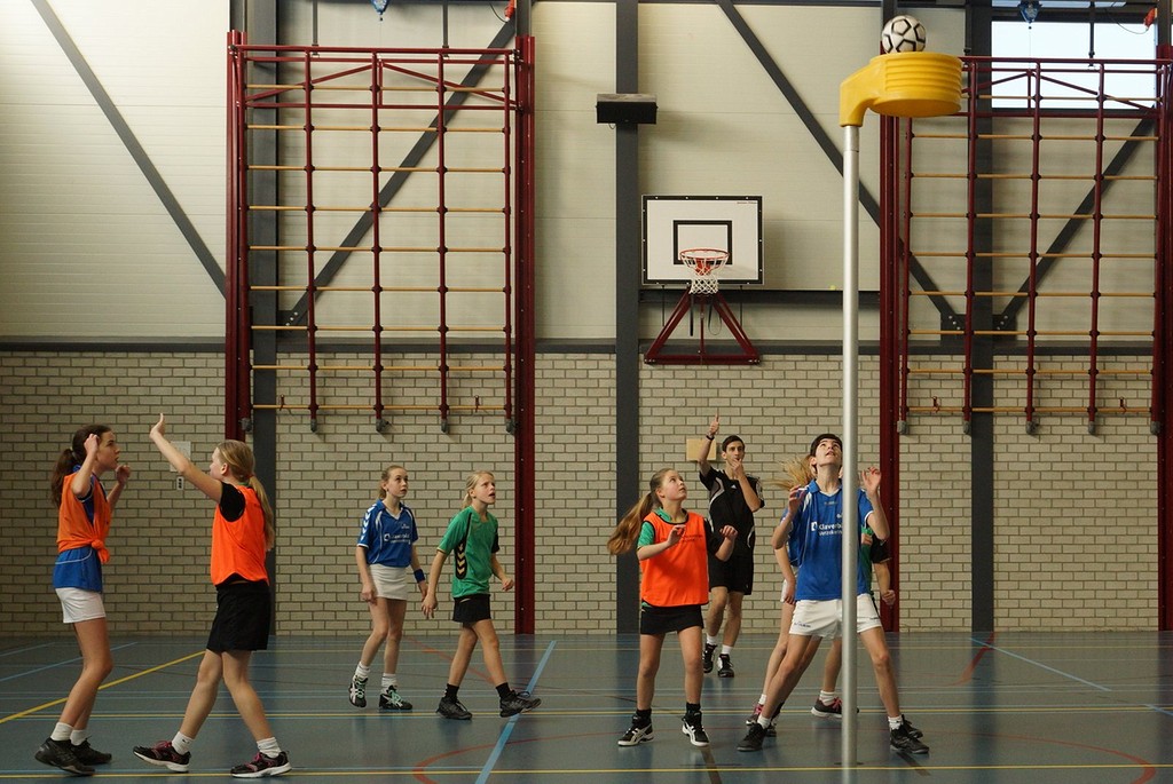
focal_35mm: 45
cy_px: 392
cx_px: 586
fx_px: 1468
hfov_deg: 43.6
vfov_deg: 29.9
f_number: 4.5
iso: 800
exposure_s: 1/320
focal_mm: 30
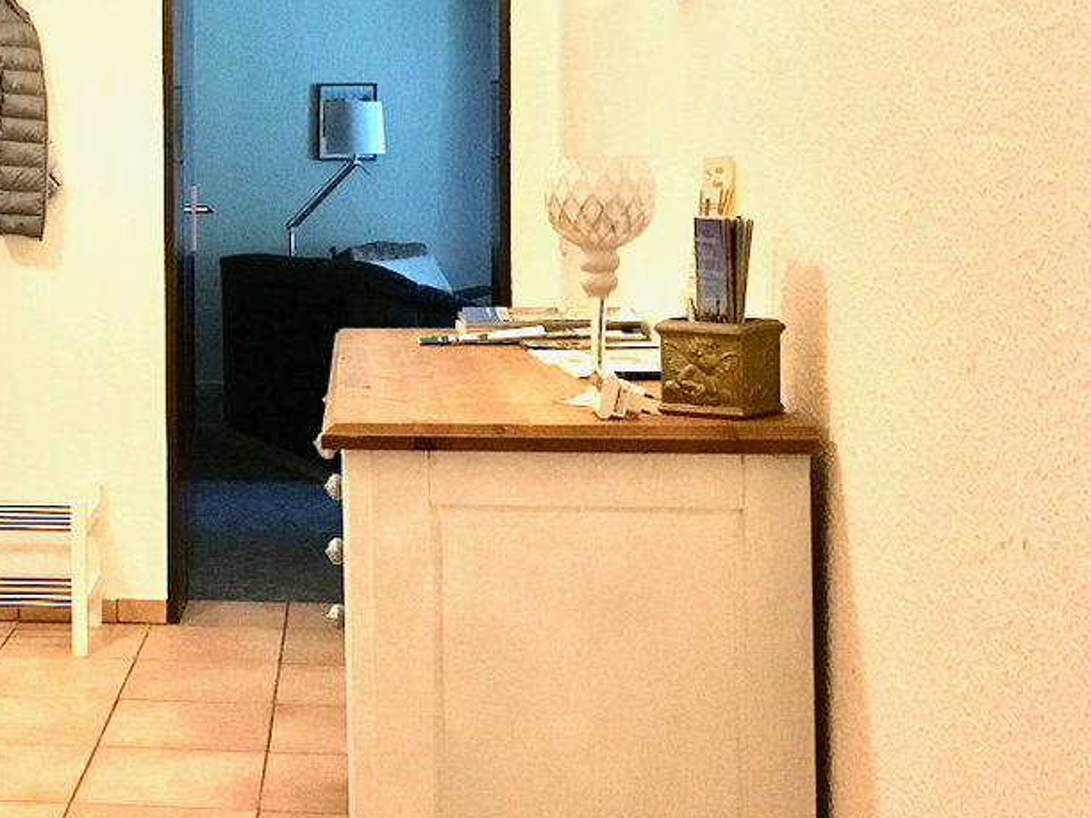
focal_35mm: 57
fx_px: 1796
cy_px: 243
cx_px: 107
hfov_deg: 32.1
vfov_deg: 25.5
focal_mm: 4.15
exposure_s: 1/33
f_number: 2.2
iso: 250
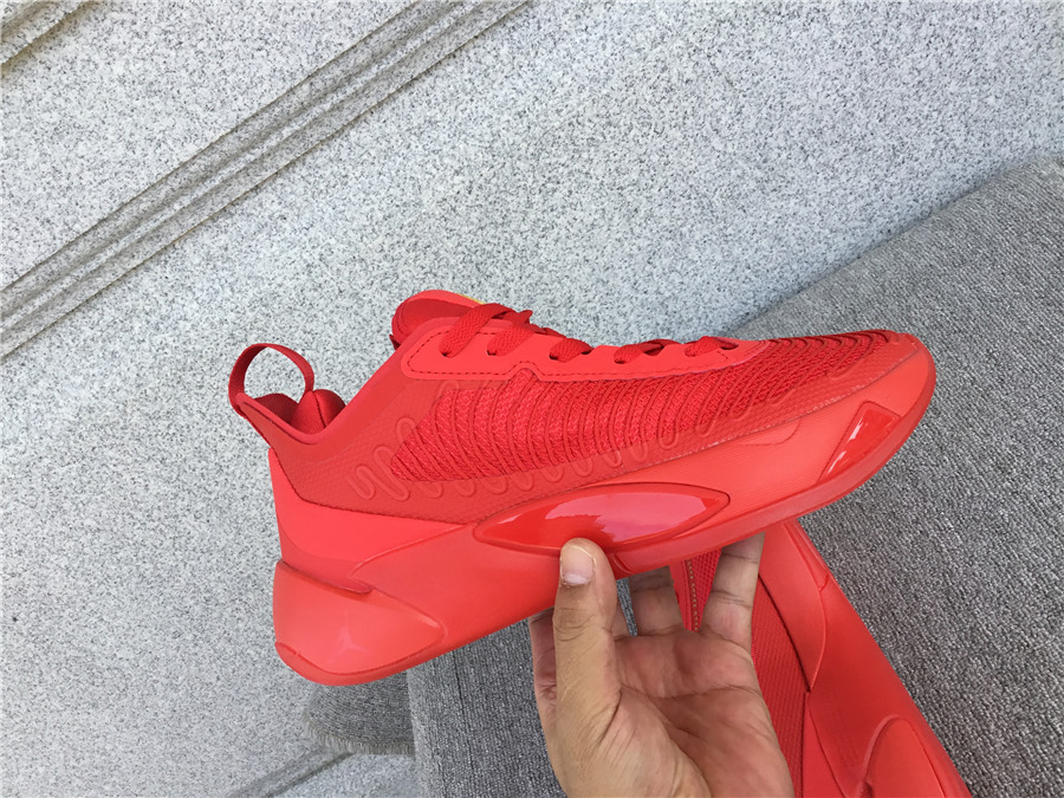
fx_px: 953
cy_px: 399
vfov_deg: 45.4
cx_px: 532
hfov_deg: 58.4
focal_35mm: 31
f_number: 2.4
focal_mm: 3.3
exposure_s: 1/189
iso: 25
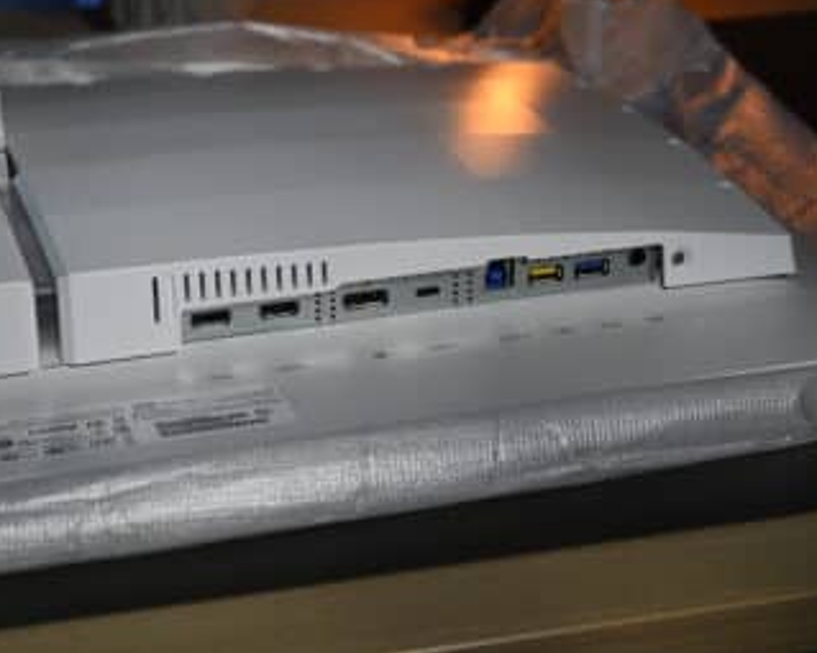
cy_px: 323
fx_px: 2079
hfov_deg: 22.2
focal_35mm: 86
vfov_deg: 17.9
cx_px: 405
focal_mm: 75
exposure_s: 1/125
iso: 320
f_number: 7.1
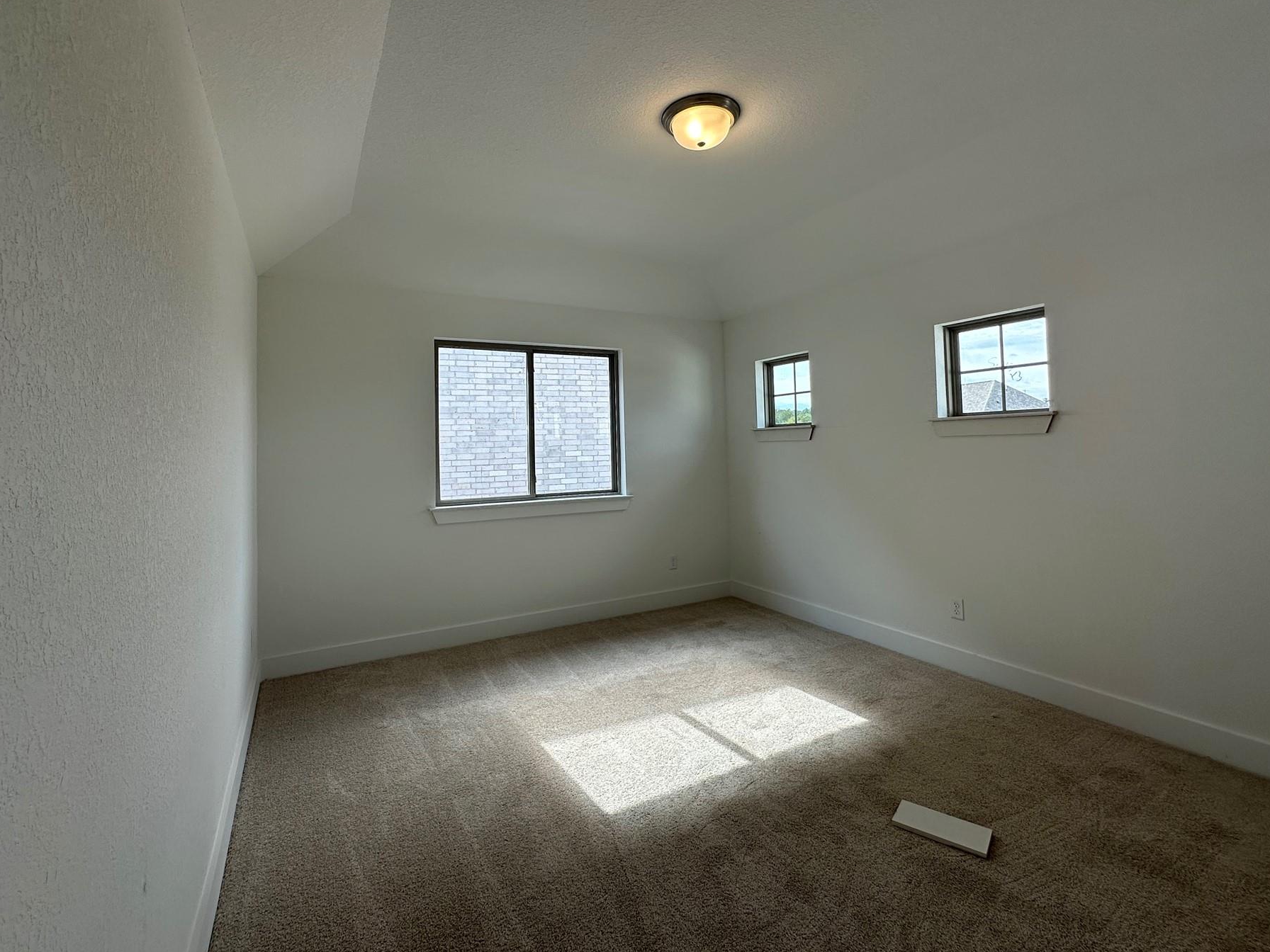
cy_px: 421
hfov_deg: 94.5
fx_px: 587
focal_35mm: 16
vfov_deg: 77.8
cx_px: 610
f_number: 2.2
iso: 40
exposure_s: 1/222
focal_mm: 2.22
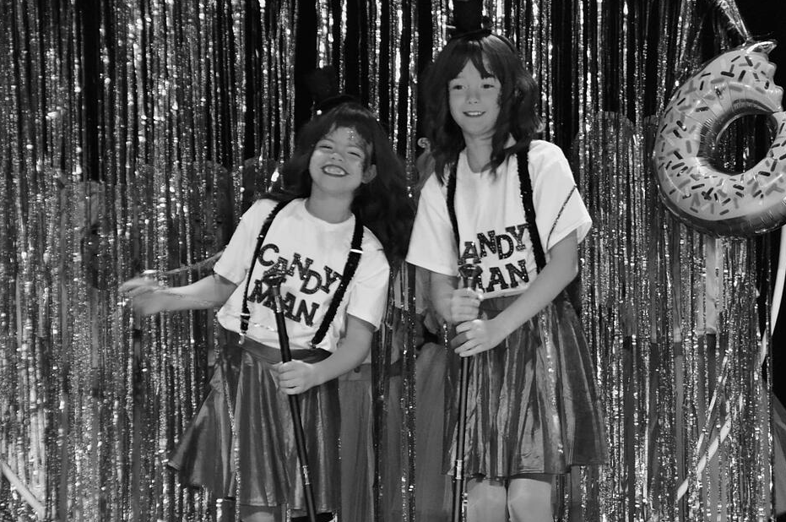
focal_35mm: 160
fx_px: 3488
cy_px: 279
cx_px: 453
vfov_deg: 8.6
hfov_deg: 12.9
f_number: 5.6
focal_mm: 92
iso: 3200
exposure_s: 1/50
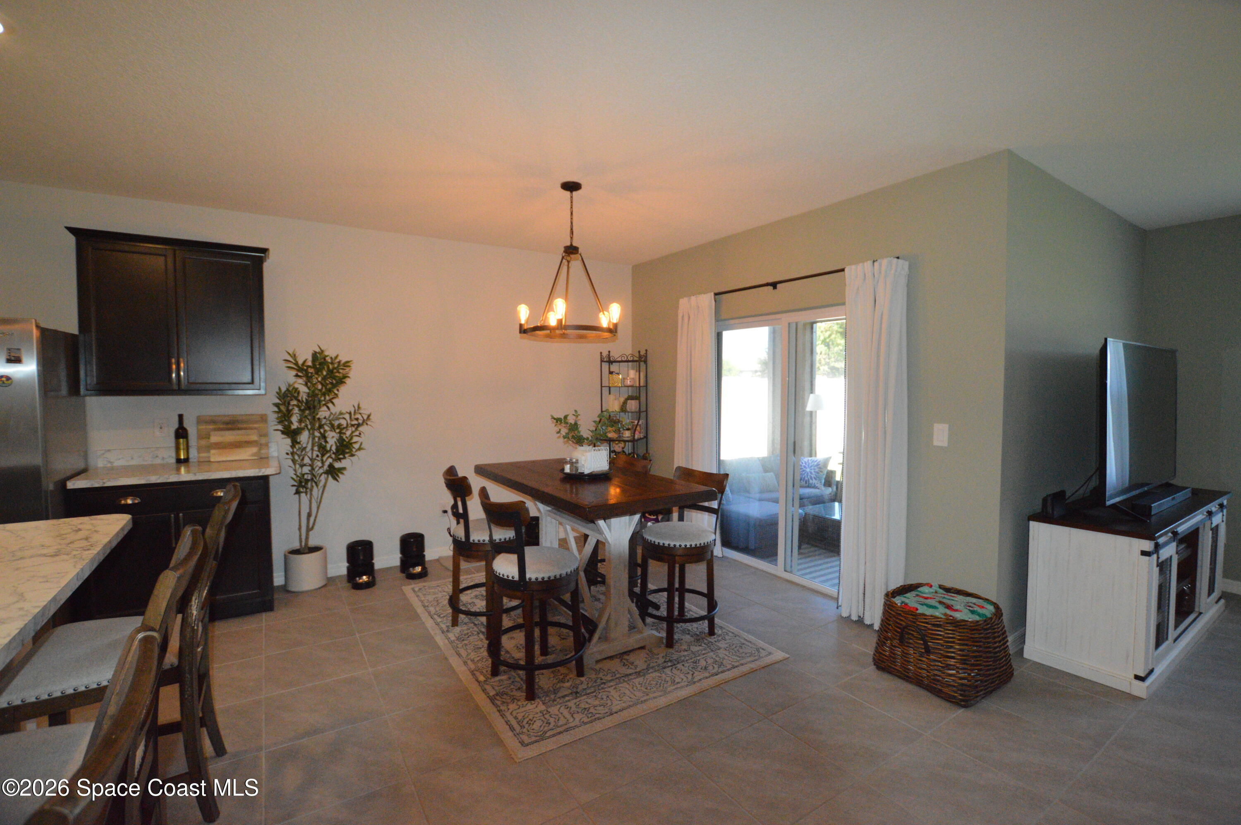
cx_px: 620
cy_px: 412
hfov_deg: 100.4
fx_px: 517
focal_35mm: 15
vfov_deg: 77.2
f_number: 5
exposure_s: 1/200
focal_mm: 10
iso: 3200
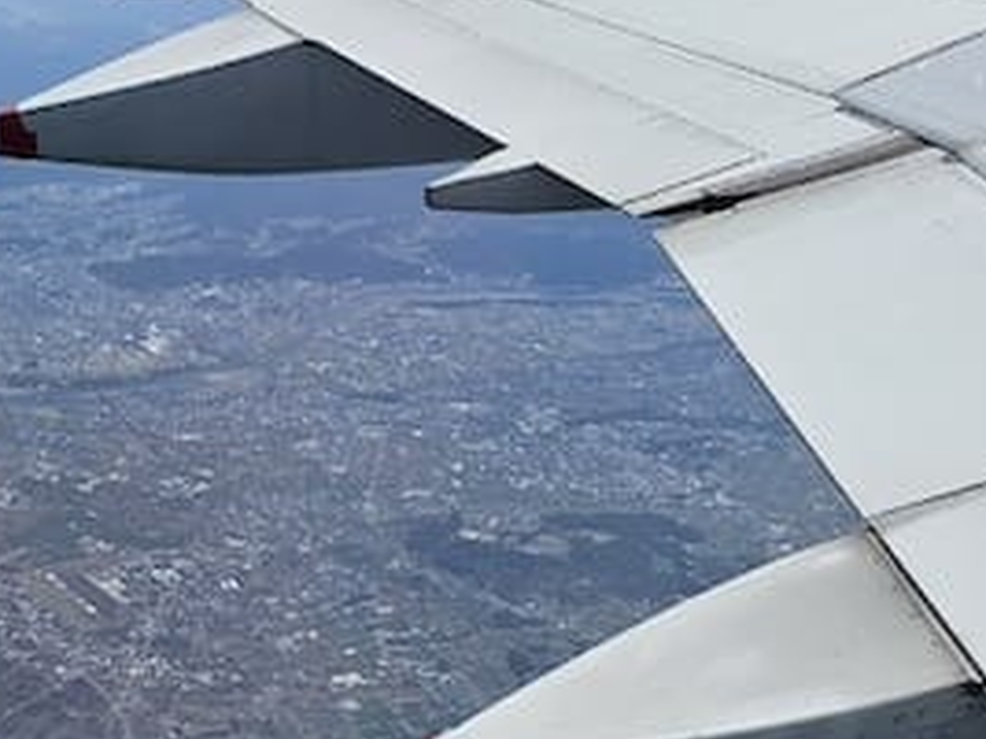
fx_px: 1965
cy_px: 22
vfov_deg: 20.7
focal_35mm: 69
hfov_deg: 27.8
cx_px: 244
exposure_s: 1/2000
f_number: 1.7
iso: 10
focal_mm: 6.3
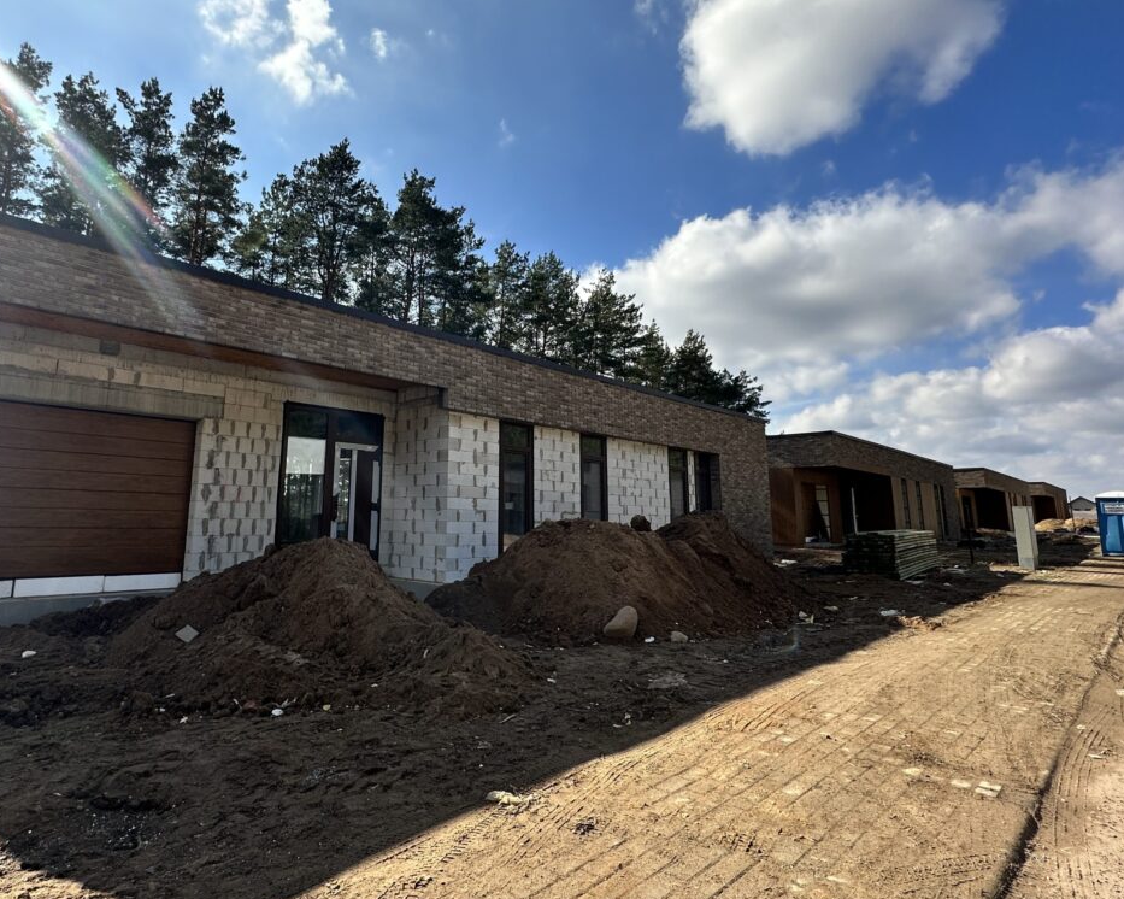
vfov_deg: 84.0
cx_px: 531
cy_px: 462
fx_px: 499
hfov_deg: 96.7
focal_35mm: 15
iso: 40
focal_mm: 2.22
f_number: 2.2
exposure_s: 1/1531
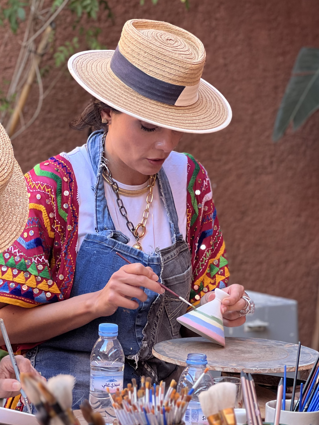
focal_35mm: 114
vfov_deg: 17.2
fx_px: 1400
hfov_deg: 13.0
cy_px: 301
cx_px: 118
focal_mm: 9
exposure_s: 1/121
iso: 100
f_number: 2.8
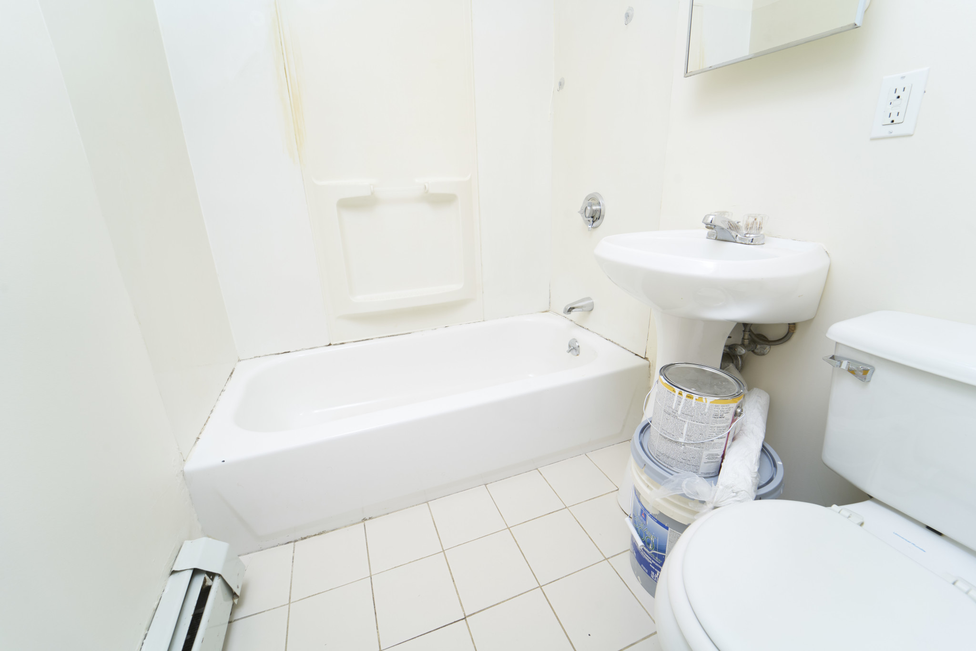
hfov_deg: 104.2
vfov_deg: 81.2
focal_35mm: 14
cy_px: 326
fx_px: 380
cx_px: 488
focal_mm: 14
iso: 320
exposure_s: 1/20
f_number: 9
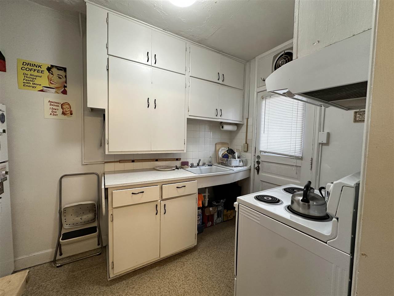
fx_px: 159
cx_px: 197
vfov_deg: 85.7
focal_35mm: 14
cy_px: 148
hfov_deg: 102.1
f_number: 2.2
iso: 250
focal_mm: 2.22
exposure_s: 1/120
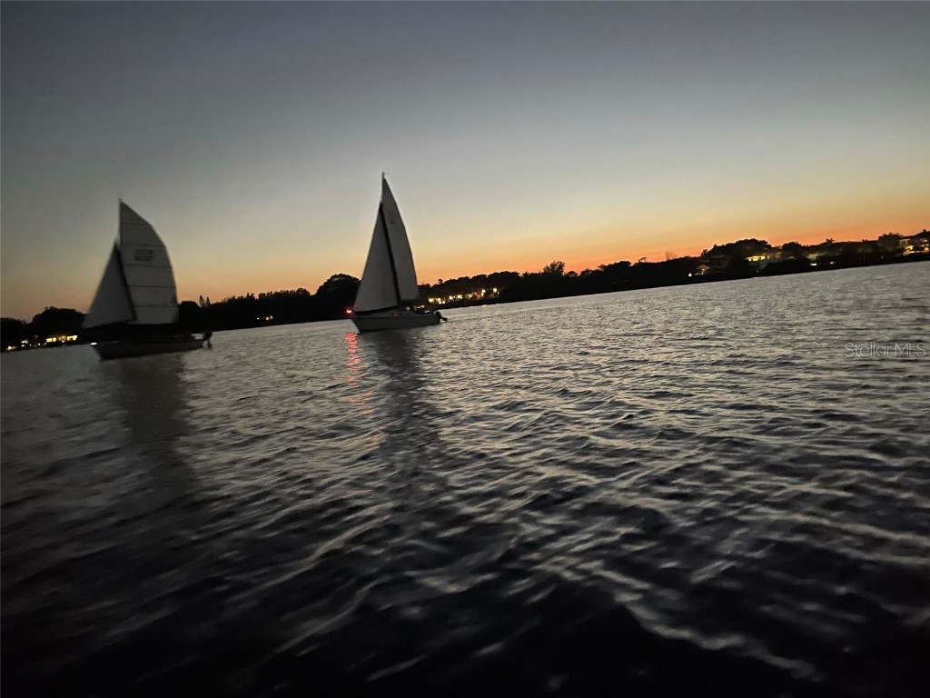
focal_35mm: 26
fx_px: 699
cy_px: 349
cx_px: 465
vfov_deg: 53.1
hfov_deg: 67.3
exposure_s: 1/15
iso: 1250
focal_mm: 5.1
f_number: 1.6
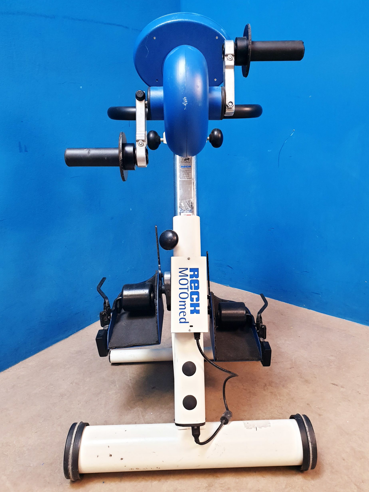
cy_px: 243
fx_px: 384
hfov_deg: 51.4
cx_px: 189
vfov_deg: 65.3
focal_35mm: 27
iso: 250
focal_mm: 4.3
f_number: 2.4
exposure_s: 1/33
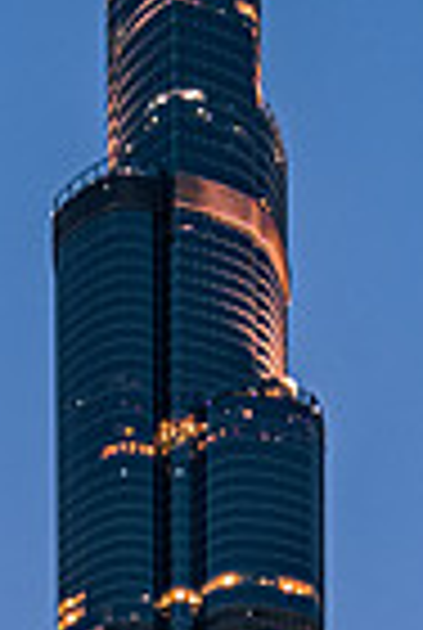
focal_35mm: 97
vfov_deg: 20.1
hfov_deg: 14.2
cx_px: 144
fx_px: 1701
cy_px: 680
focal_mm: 17
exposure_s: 5
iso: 250
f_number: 10
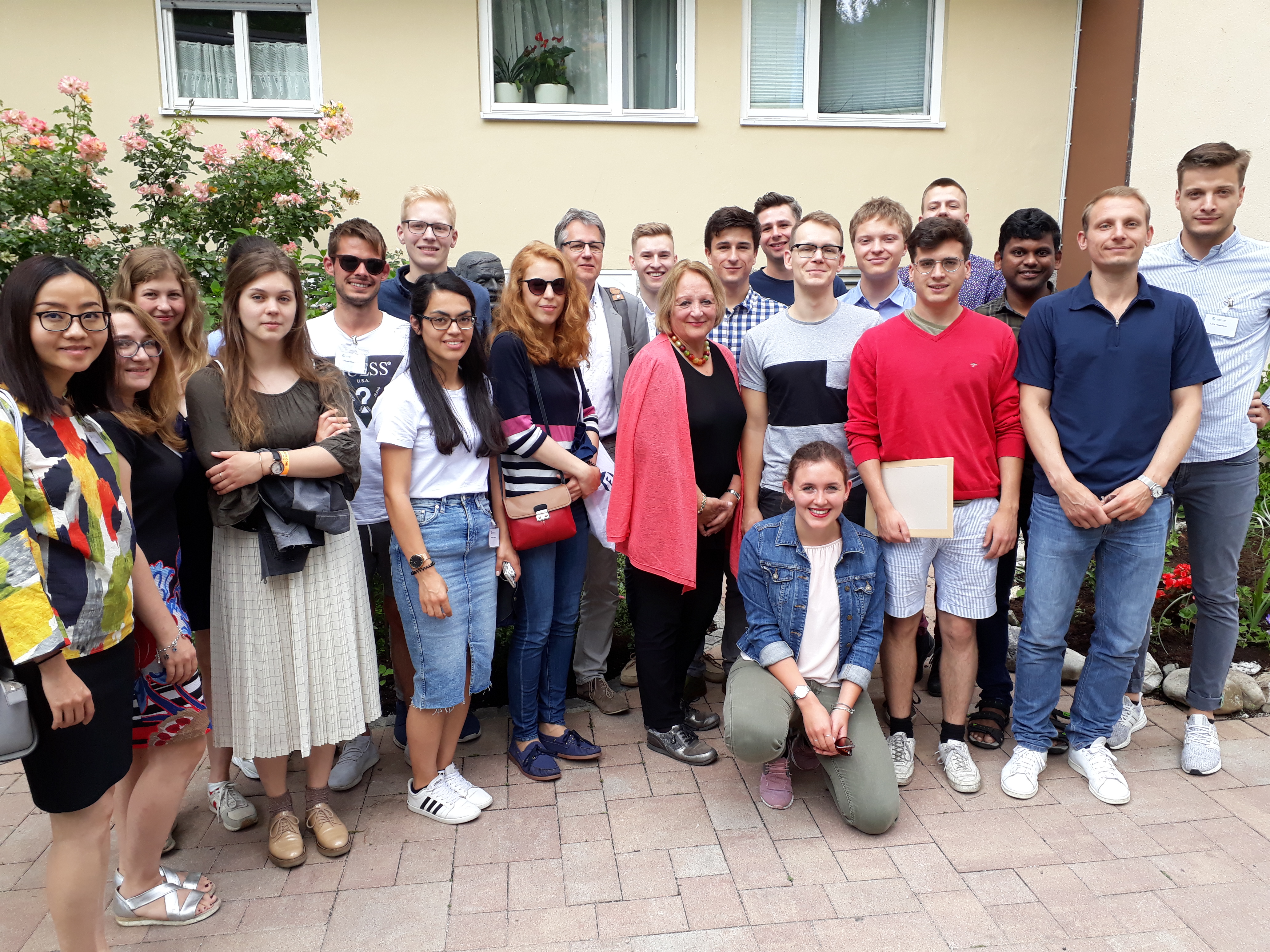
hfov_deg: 65.3
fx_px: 991
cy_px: 476
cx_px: 635
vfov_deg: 51.4
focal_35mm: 27
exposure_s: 1/209
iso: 40
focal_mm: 3.6
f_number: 1.9
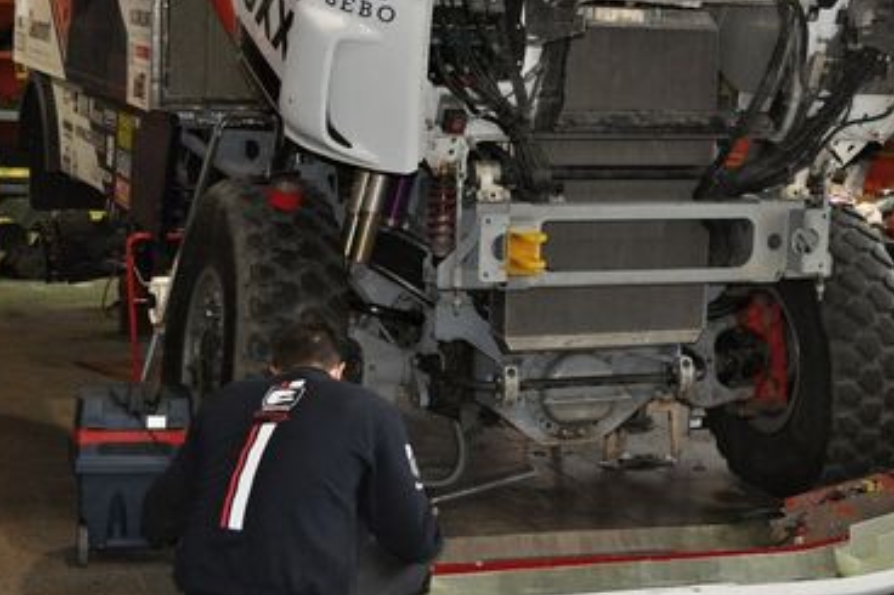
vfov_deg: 28.6
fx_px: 1167
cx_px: 554
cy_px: 342
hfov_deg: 41.7
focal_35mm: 47
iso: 800
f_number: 4
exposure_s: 1/60
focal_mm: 24
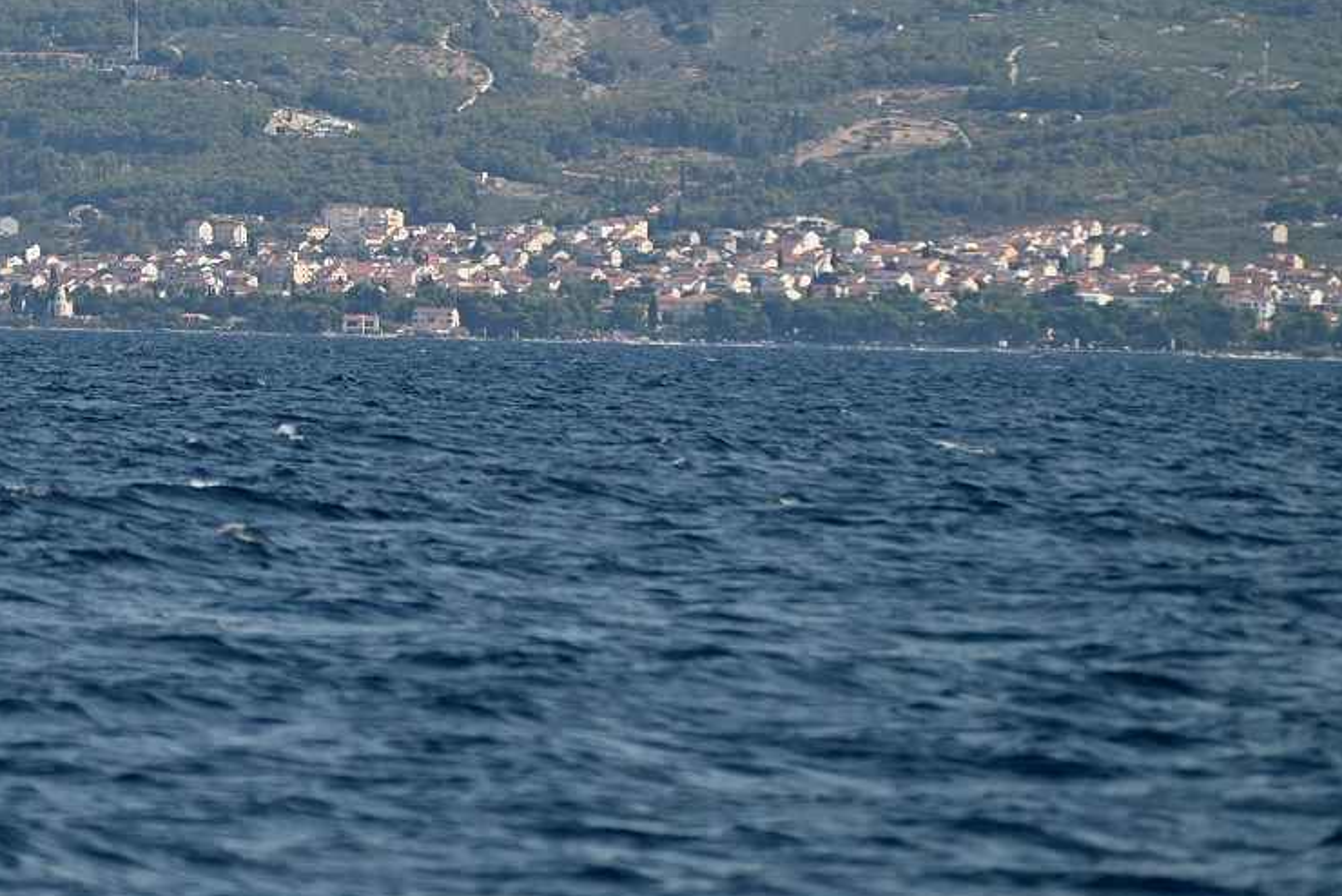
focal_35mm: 446
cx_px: 152
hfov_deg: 4.6
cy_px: 88
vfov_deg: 3.1
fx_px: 16632
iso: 250
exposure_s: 1/2500
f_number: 5.3
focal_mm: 220
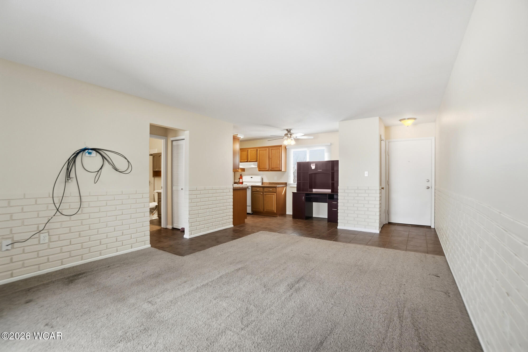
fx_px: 220
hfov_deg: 100.4
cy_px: 176
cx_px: 264
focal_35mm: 15
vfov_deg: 77.3
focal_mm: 10
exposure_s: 1/200
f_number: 5.6
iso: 125
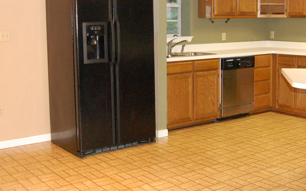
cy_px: 53
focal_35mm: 51
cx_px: 170
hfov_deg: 39.5
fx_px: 425
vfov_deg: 25.1
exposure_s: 1/60
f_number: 5
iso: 1600
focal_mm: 18
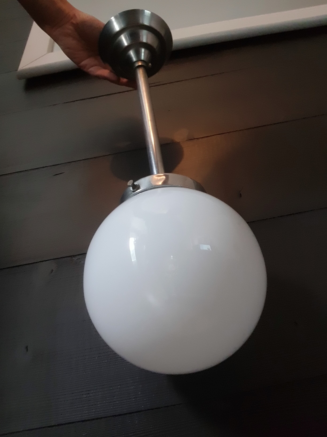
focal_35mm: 25
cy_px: 218
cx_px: 164
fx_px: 315
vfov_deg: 69.4
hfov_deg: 54.9
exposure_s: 1/17
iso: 500
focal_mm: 2.95
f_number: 1.7
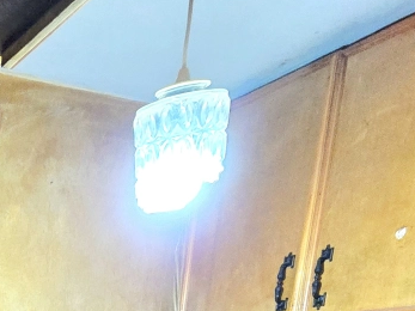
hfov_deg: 31.8
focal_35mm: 47
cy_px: 540
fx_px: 563
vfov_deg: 21.7
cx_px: -112
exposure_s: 1/50.3
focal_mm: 2.2
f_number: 2.2
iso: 1000
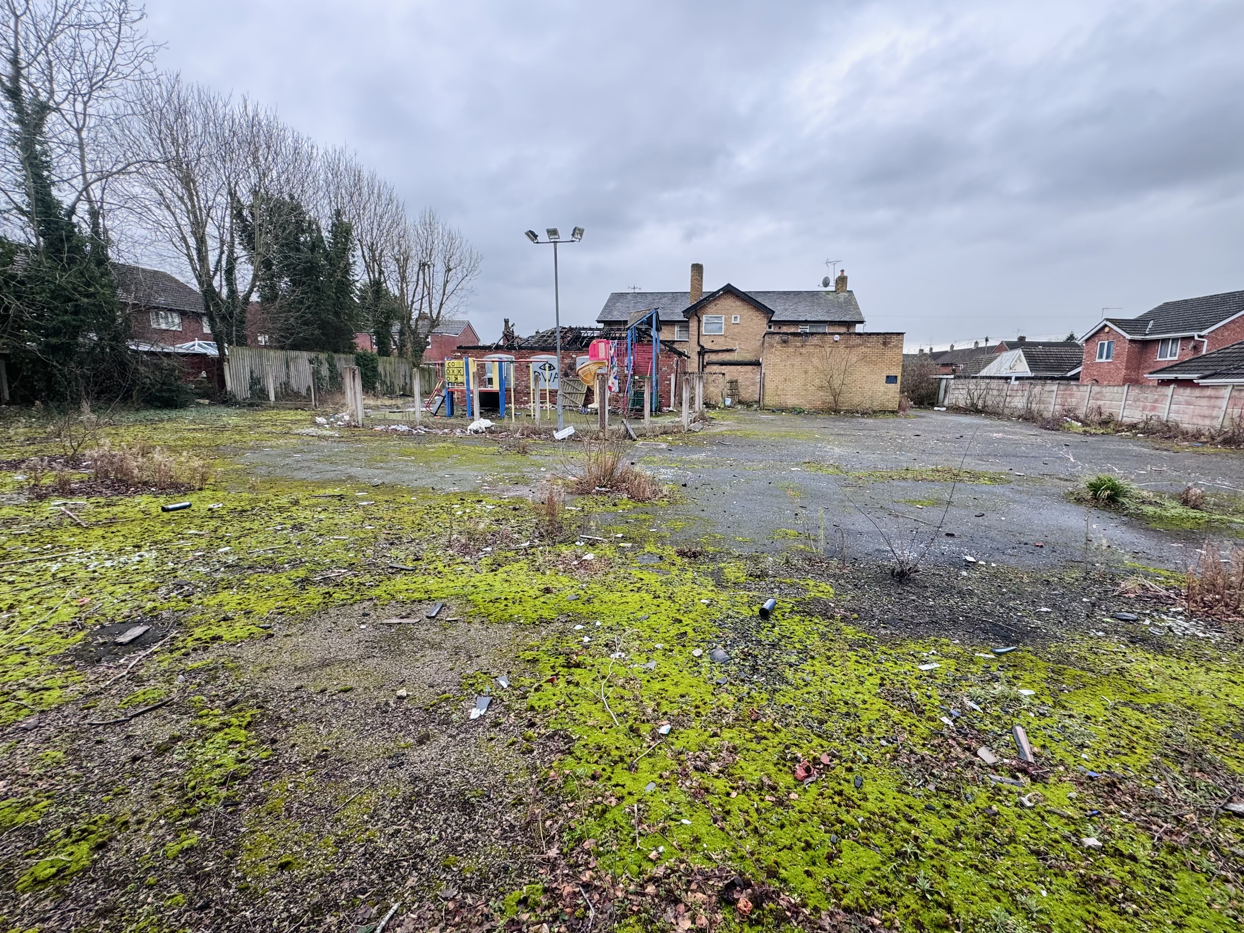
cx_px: 662
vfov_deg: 81.7
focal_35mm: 15
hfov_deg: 98.0
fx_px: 539
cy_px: 467
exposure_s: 1/99
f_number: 2.2
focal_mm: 2.22
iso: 64
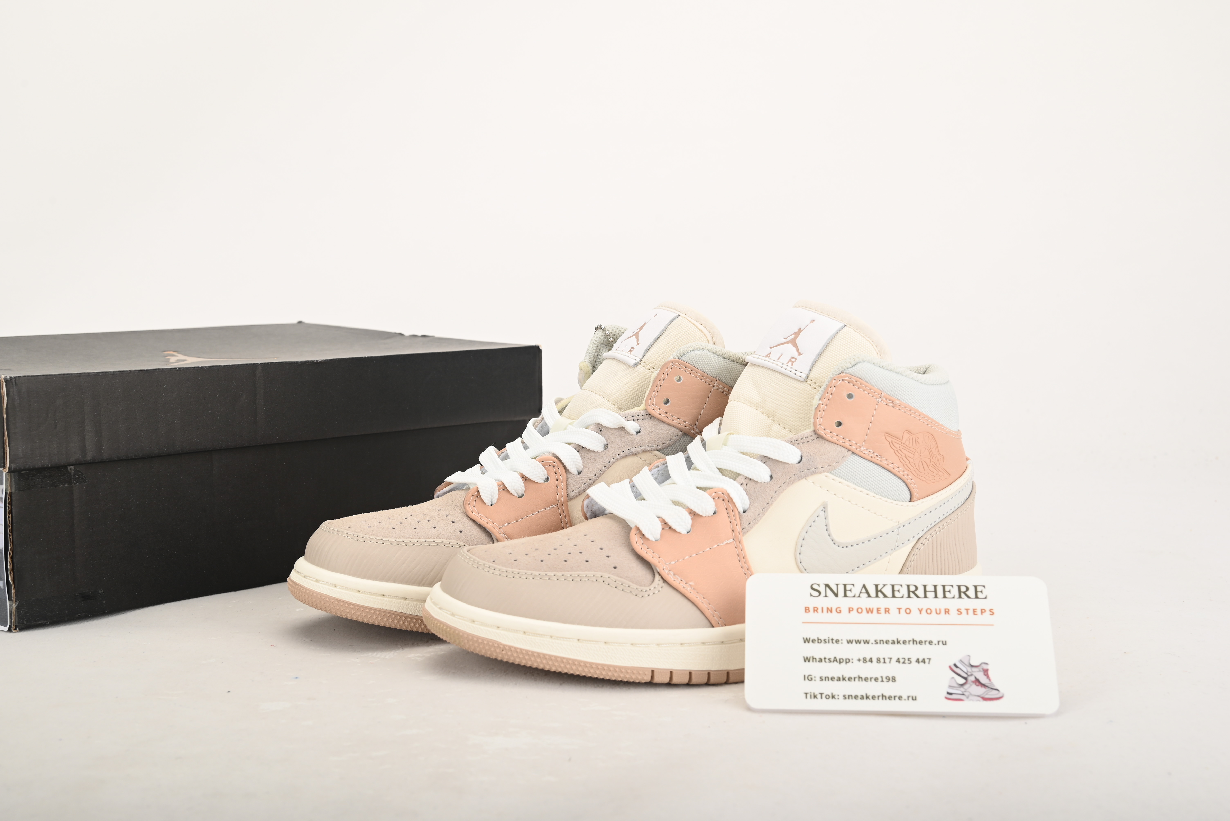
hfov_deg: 42.7
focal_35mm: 46
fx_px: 1572
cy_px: 410
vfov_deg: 29.3
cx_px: 615
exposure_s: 1/200
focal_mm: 46
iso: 100
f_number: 11
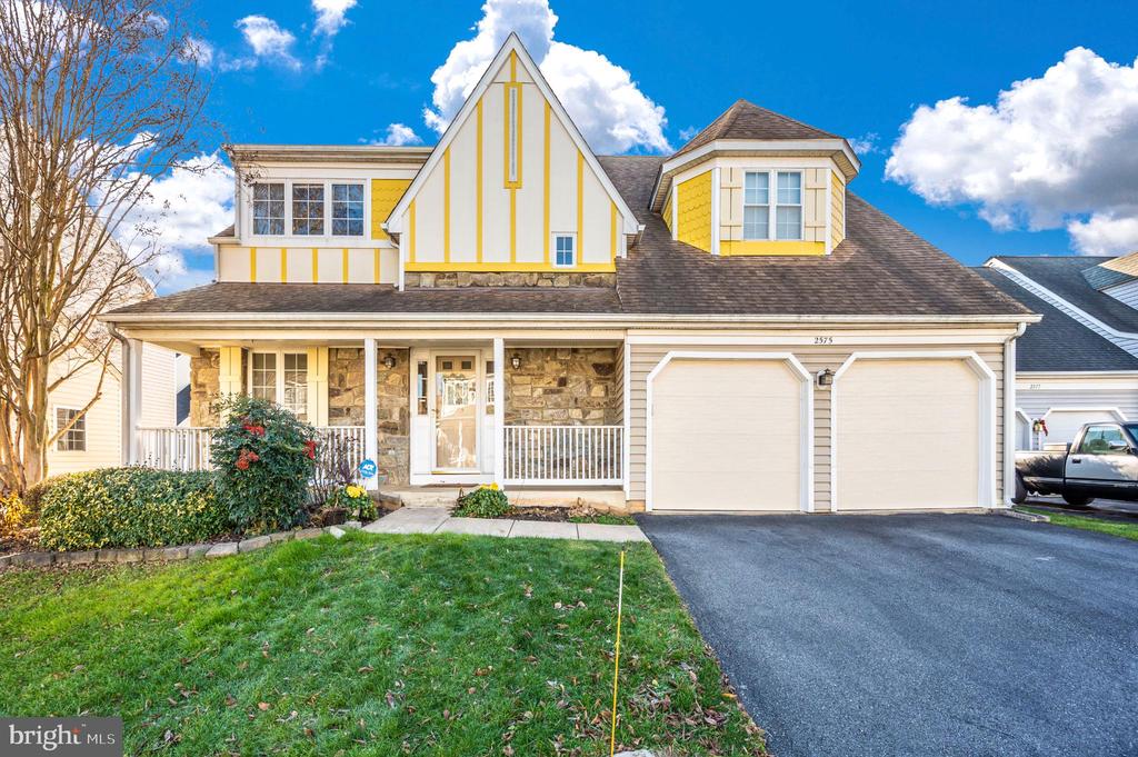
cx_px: 569
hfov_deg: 104.3
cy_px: 378
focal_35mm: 14
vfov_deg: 81.1
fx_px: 442
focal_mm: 14
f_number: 8
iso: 50
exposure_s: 1/25
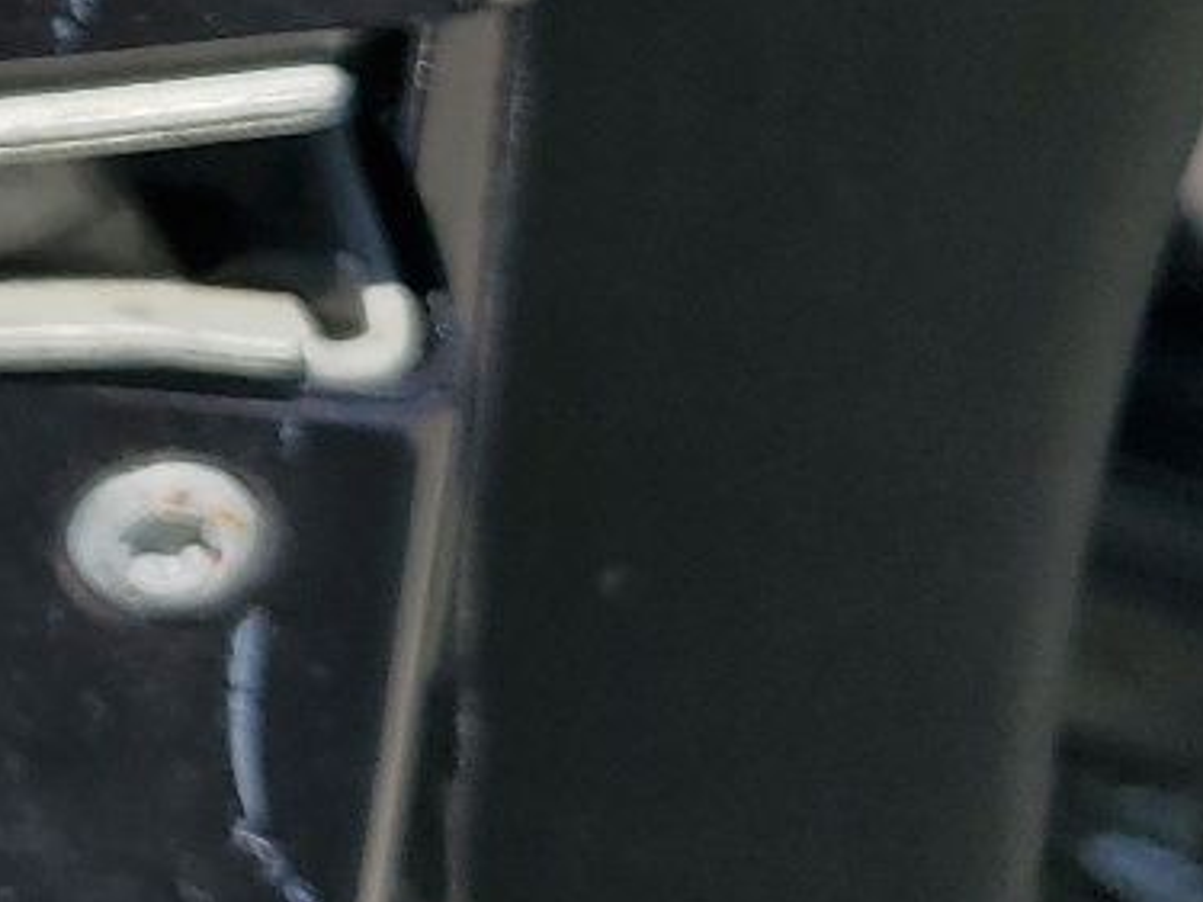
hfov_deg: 14.7
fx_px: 3856
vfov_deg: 13.1
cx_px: -1190
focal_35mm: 111
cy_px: -116
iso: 50
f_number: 1.5
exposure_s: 1/3333
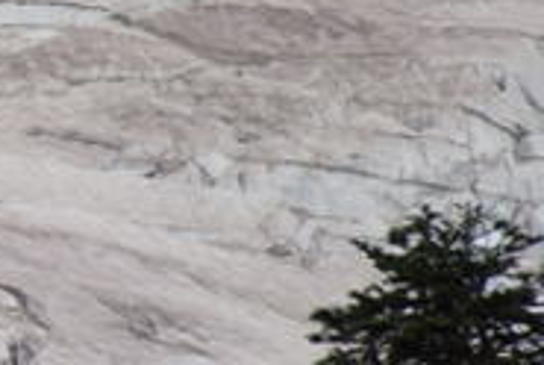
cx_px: -1291
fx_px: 31390
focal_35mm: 2074
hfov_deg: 1.0
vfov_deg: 0.7
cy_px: -191
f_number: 7.1
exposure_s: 1/640
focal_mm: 300
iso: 100
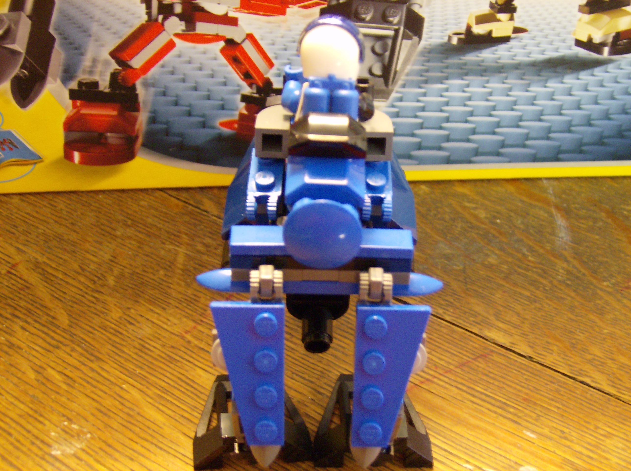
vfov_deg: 31.4
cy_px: 236
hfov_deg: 41.3
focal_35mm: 46
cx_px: 316
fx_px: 837
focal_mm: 7.7
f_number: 3.1
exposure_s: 1/5.6
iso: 200
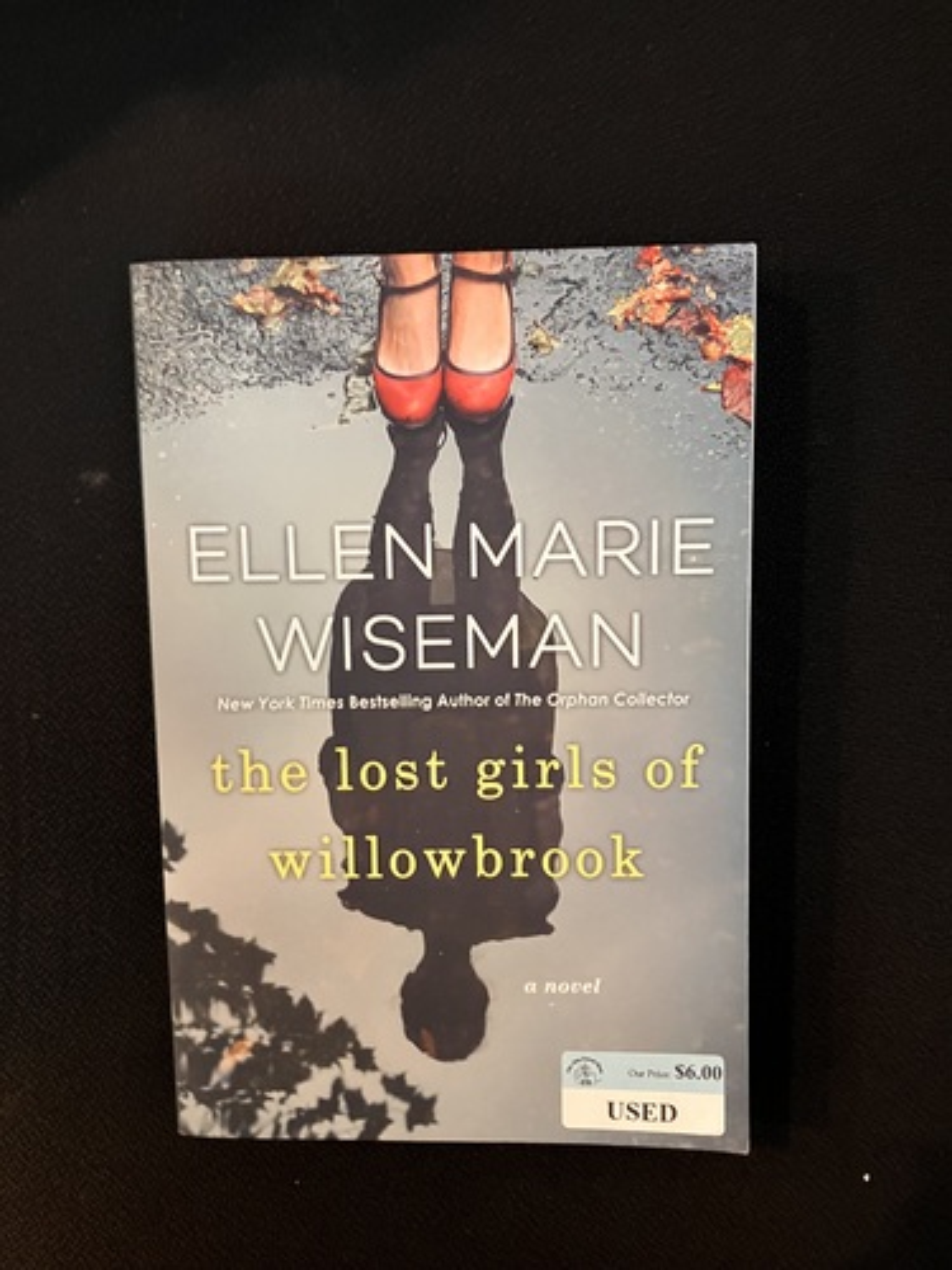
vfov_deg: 63.4
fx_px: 1027
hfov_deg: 49.7
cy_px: 635
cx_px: 476
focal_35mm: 28
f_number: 1.8
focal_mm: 3.99
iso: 640
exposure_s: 1/30
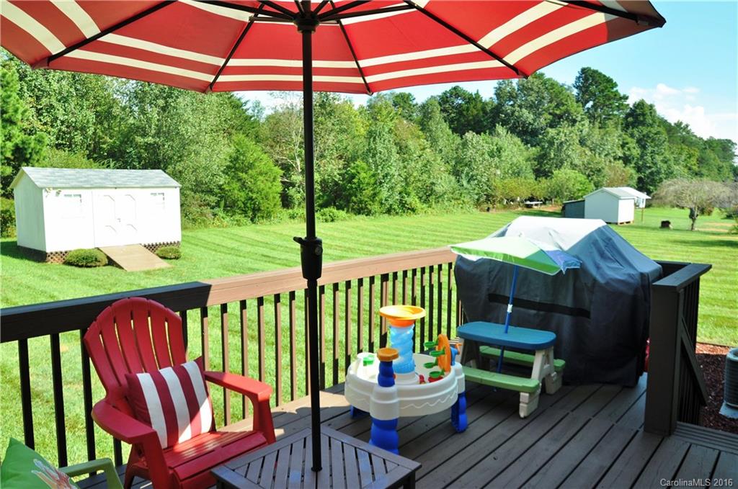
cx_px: 369
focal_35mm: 44
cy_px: 244
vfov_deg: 30.7
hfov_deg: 45.0
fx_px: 890
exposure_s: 1/250
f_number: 8
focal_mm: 29
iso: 200
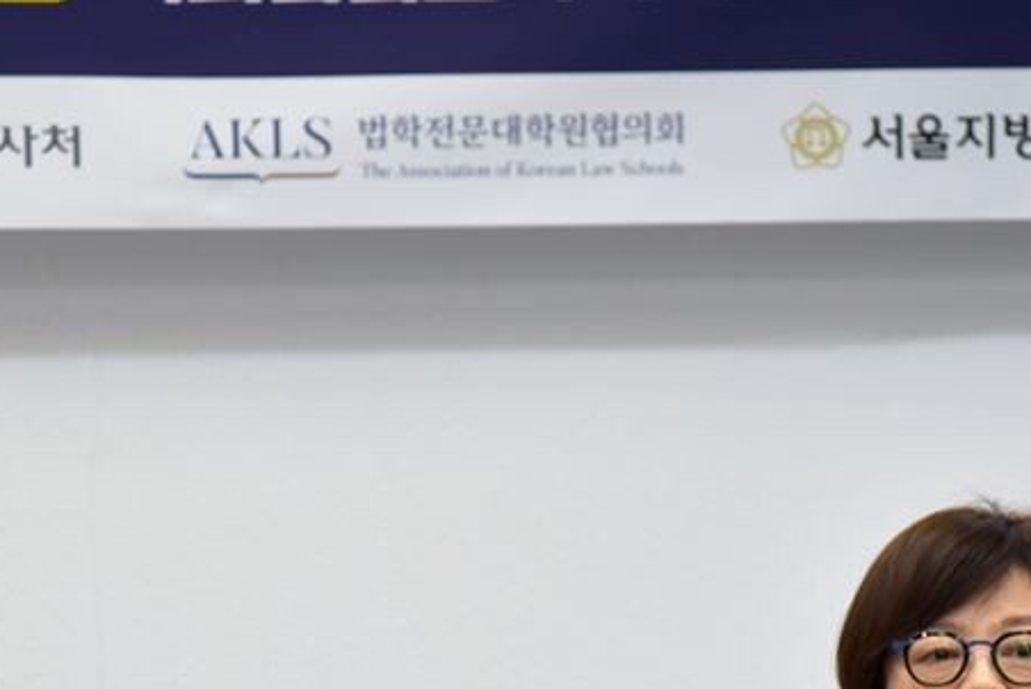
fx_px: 11291
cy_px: 631
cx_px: 680
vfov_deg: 3.5
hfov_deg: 5.2
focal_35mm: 394
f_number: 5.6
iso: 500
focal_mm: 116
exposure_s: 1/125
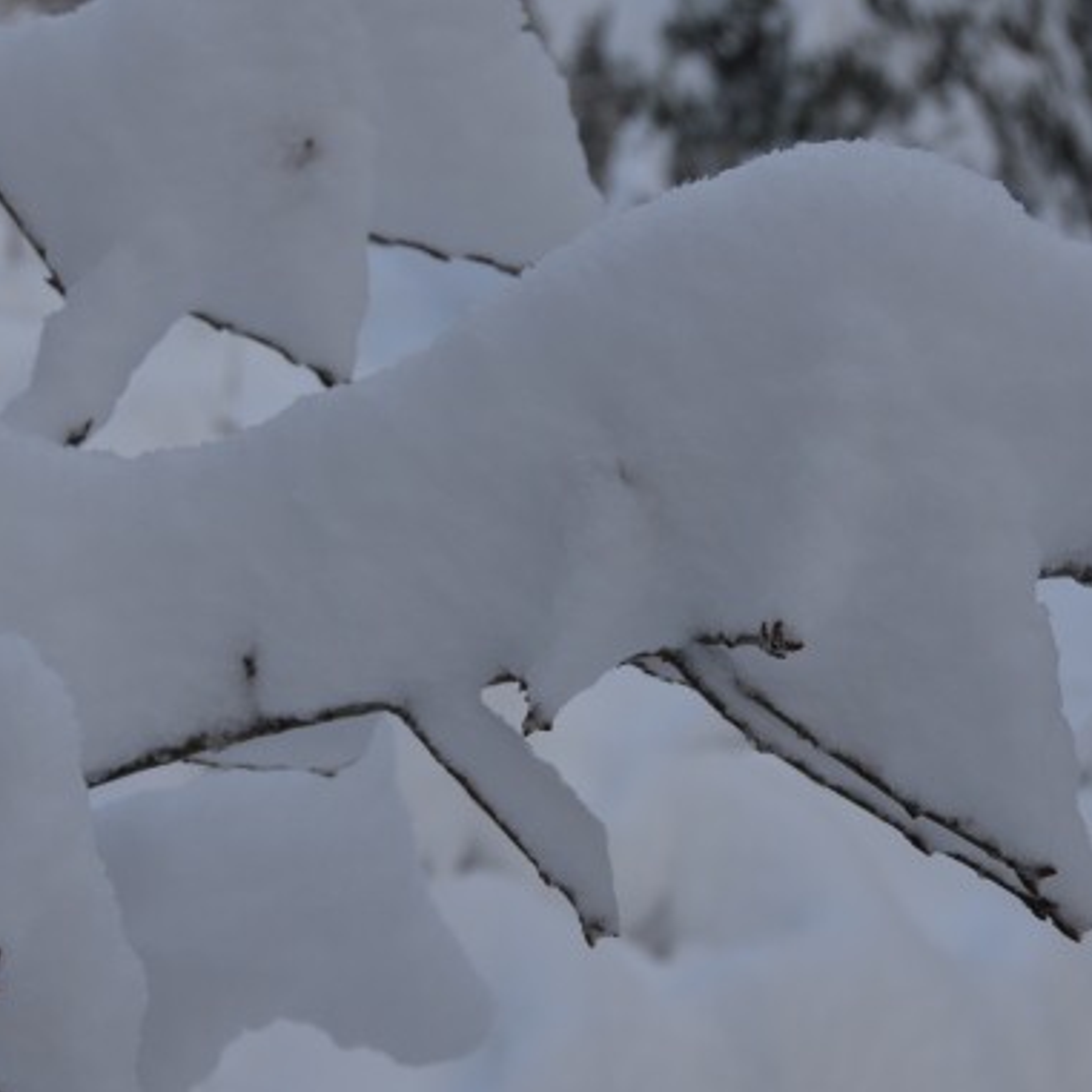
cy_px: 502
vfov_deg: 21.1
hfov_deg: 21.1
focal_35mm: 82
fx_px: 2927
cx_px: 361
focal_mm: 34
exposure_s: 1/160
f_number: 6.3
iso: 100
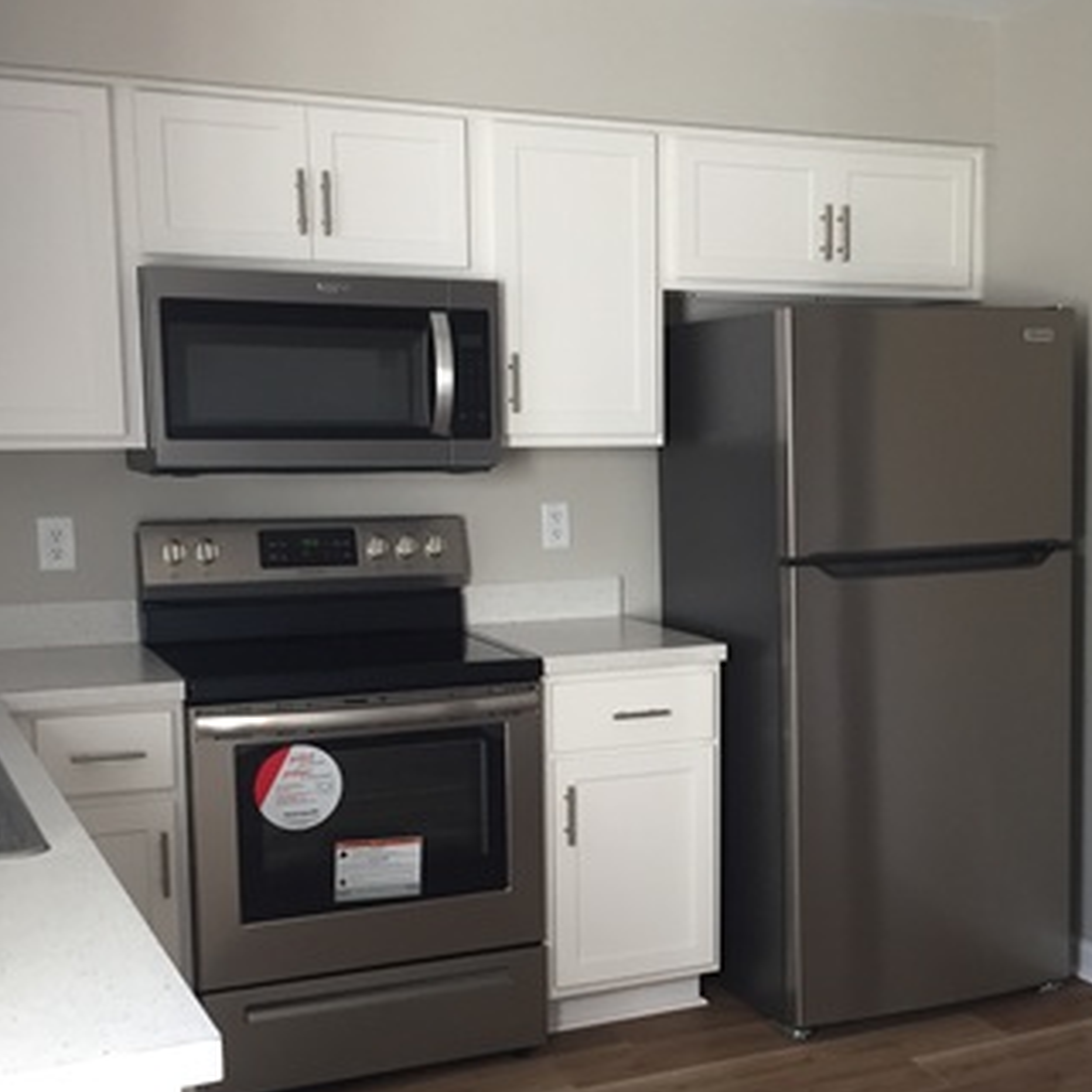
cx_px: 741
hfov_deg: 35.0
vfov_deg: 35.2
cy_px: 652
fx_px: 1713
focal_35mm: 48
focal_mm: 4.15
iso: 64
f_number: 2.2
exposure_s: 1/30
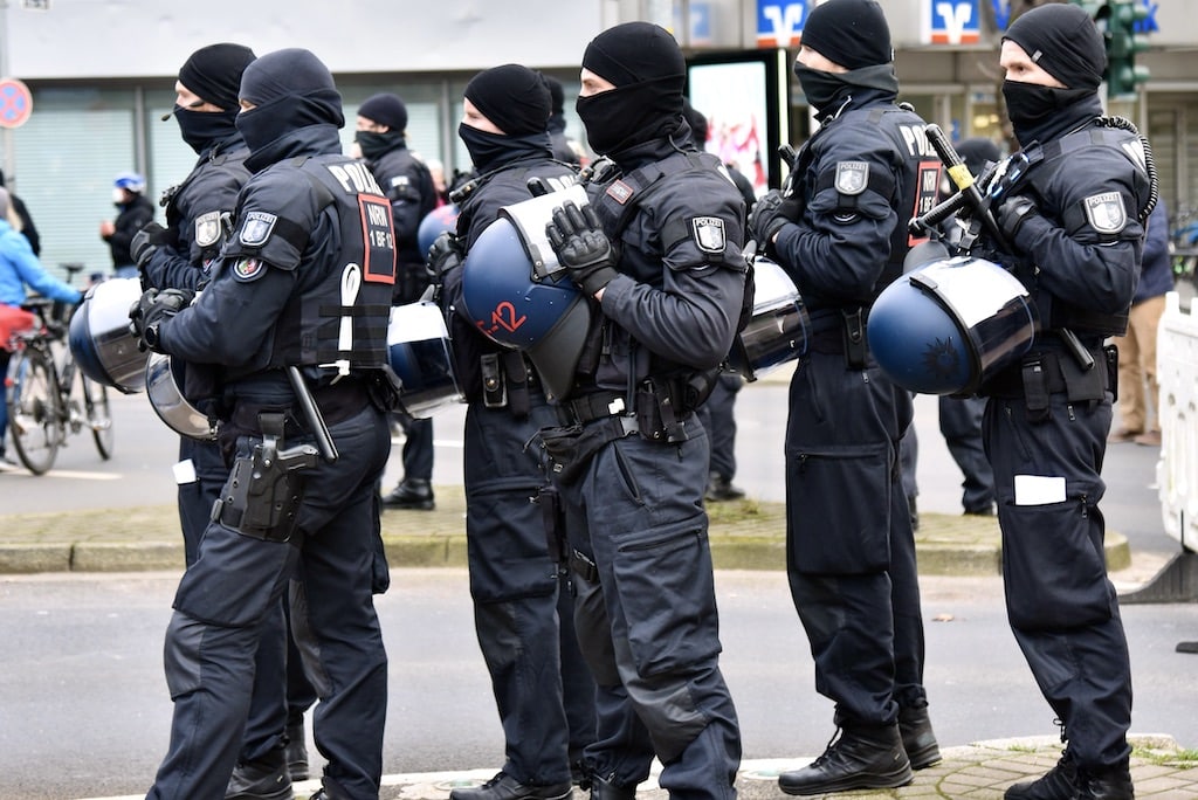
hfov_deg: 28.8
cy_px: 400
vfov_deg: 19.5
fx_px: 2331
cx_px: 599
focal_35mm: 70
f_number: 4.5
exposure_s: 1/80
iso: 400
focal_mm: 70
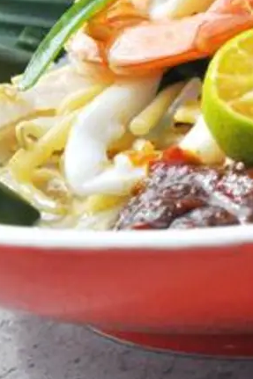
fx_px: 4529
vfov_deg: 4.8
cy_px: -22
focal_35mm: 429
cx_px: 327
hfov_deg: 3.2
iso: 1250
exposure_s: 1/2000
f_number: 11
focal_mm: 105
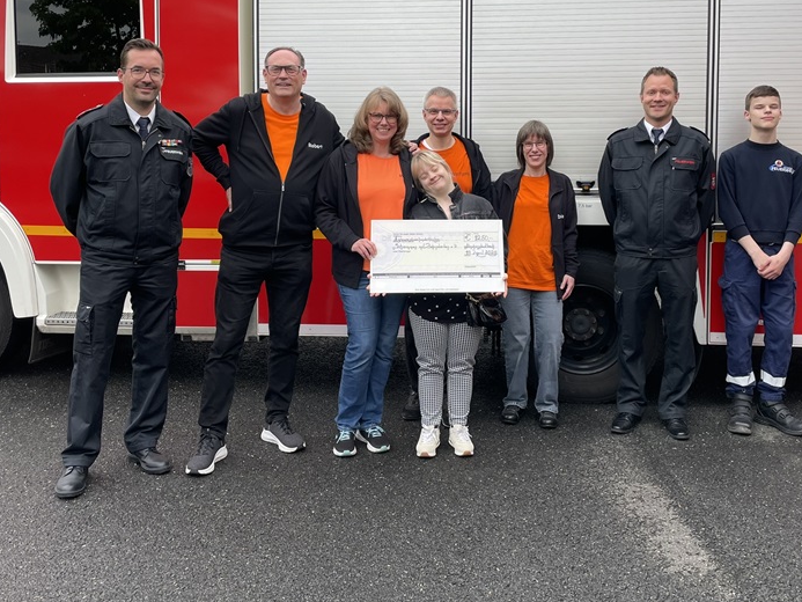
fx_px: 834
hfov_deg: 51.3
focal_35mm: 36
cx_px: 437
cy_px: 216
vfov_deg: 39.3
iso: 32
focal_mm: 4.2
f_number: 1.6
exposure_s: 1/344
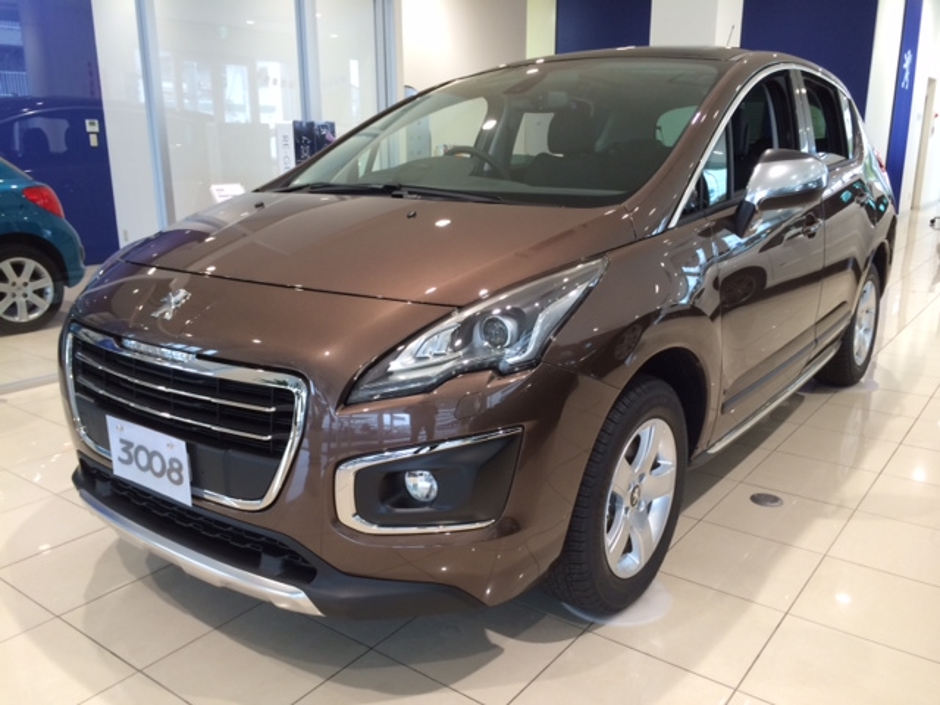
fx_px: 815
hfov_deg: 60.0
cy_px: 352
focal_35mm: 30
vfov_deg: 46.8
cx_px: 470
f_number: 2.2
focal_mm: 4.12
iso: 40
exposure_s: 1/30
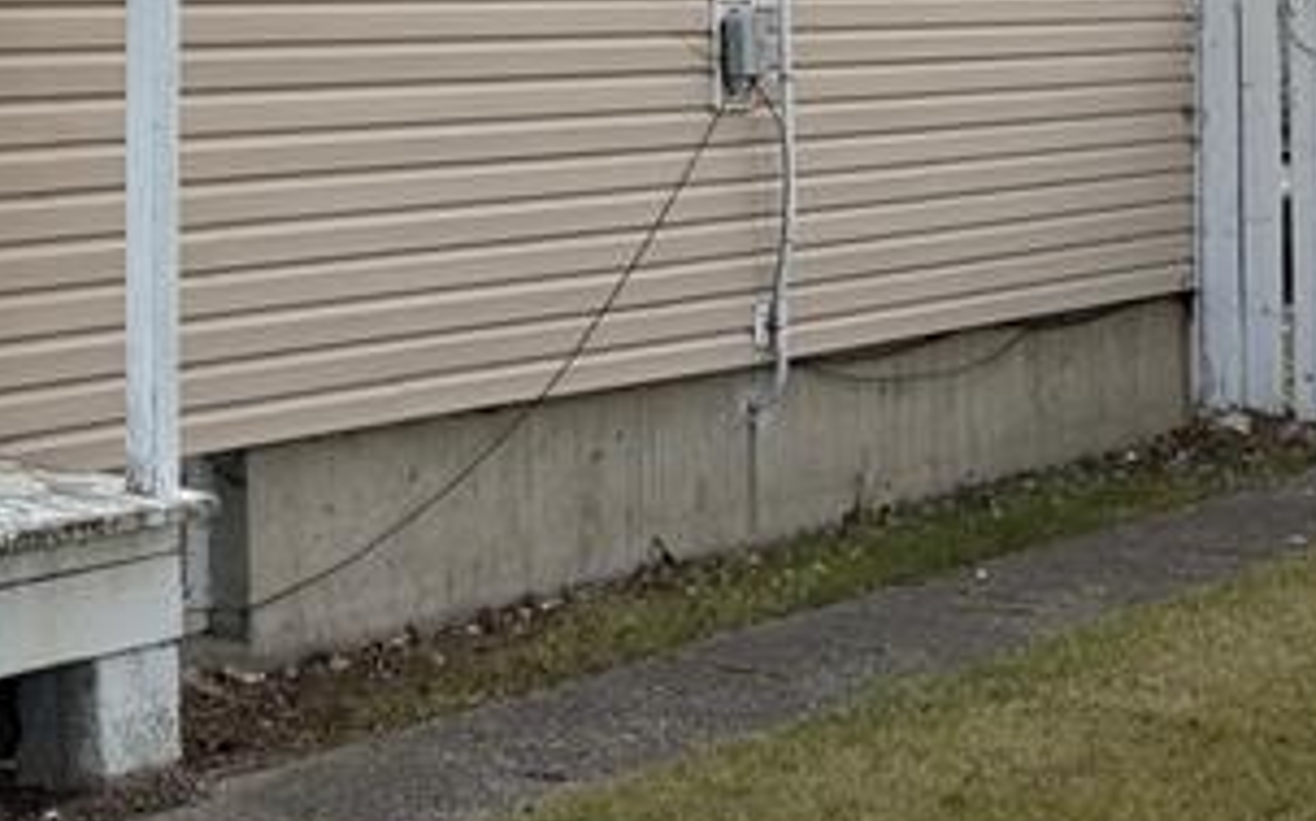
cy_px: -161
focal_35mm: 86
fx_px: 3083
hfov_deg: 22.9
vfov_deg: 14.7
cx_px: -83
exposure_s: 1/1410
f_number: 1.78
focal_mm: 6.76
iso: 100
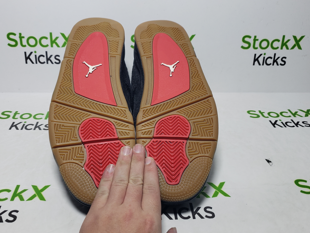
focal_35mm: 31
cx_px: 142
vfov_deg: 45.4
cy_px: 115
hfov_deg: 58.3
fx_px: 278
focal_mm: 4.3
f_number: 1.5
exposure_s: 1/467
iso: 50
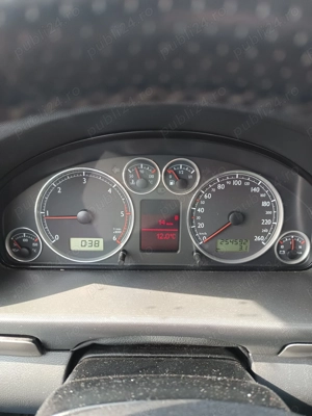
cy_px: 208
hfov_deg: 56.8
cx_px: 156
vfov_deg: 71.6
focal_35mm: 24
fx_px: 288
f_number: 1.7
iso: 290
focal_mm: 5.31
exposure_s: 1/50
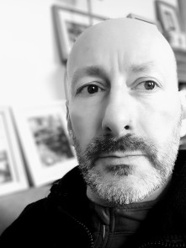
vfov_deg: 53.7
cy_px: 107
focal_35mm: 34
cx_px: 120
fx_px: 243
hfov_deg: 41.5
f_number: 2.4
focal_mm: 3.38
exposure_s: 1/33.3
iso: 100
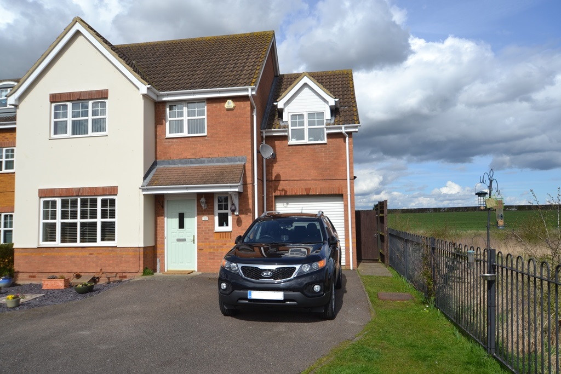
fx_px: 421
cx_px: 280
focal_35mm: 27
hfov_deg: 67.4
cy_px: 187
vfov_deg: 47.9
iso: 100
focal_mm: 18
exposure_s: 1/250
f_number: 8
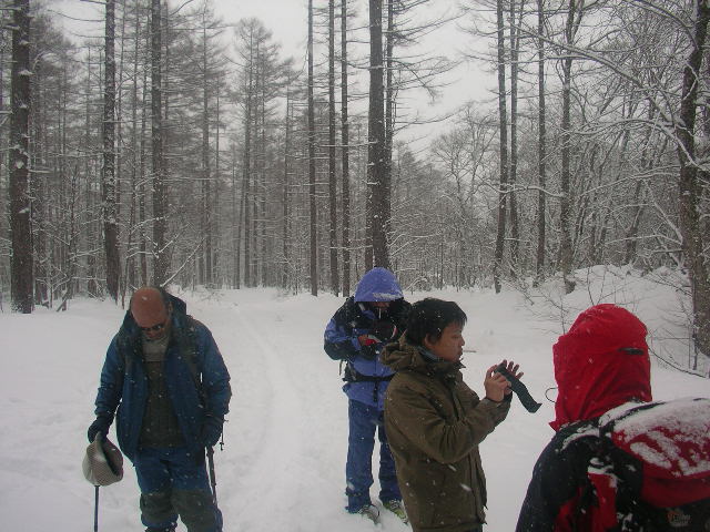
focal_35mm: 37
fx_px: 759
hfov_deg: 50.1
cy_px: 266
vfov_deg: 38.7
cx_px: 355
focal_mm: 5.7
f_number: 2.8
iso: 50
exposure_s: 1/320
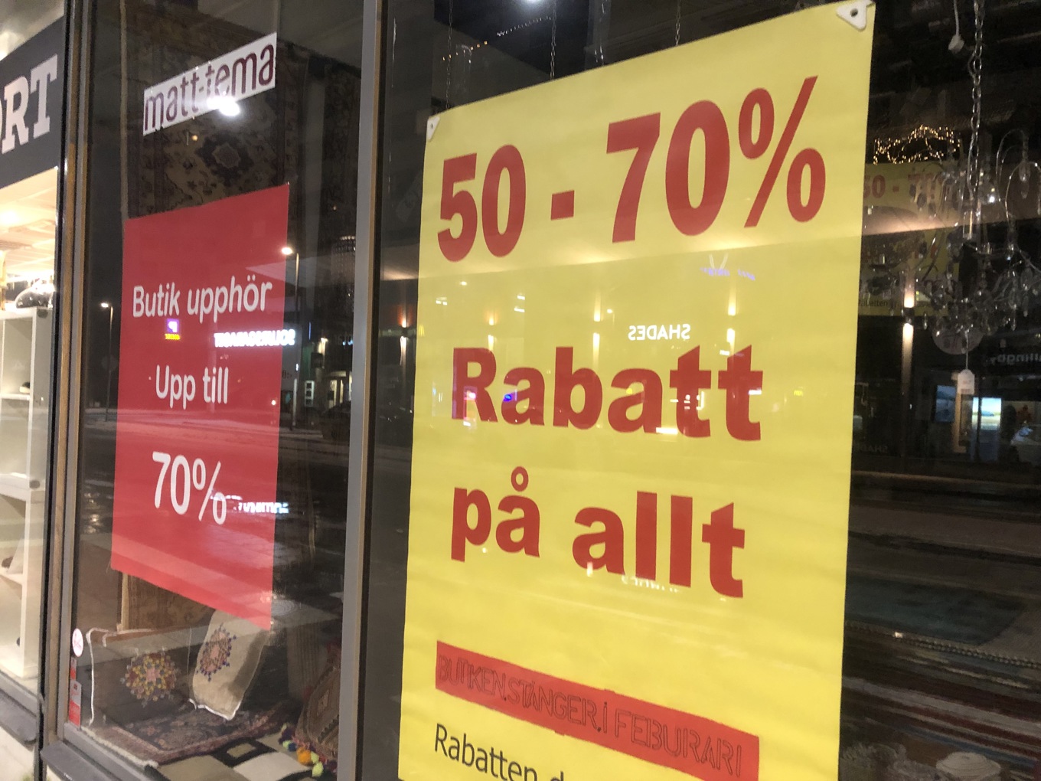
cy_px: 390
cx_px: 520
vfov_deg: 49.7
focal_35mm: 28
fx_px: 842
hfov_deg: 63.4
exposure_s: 1/5
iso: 100
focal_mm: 3.99
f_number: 1.8
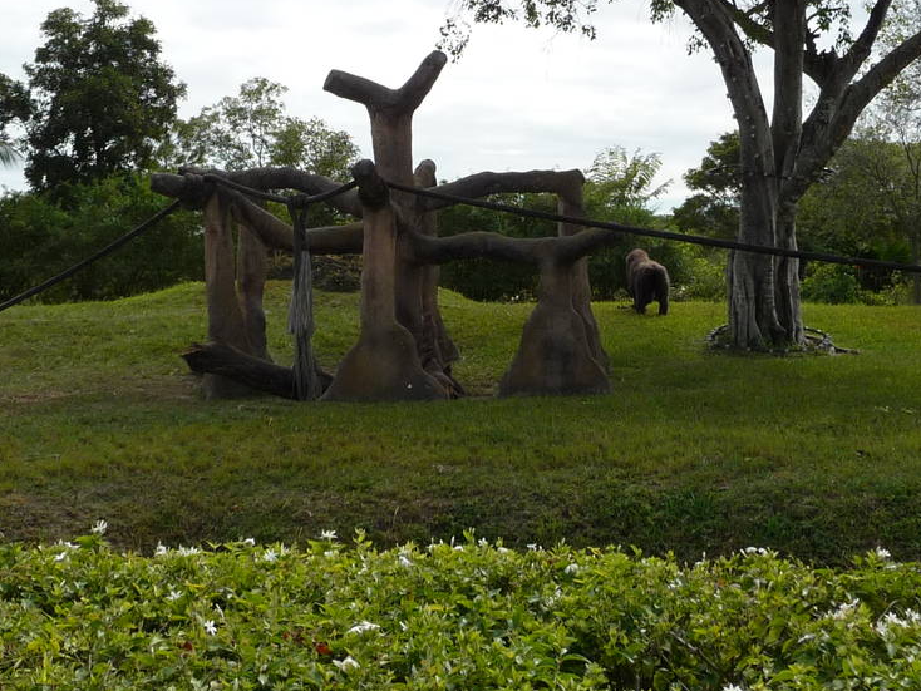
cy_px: 35
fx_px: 1624
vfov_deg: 23.2
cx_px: 433
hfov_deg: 31.7
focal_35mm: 61
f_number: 3.3
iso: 100
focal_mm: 4.7
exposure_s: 1/1300
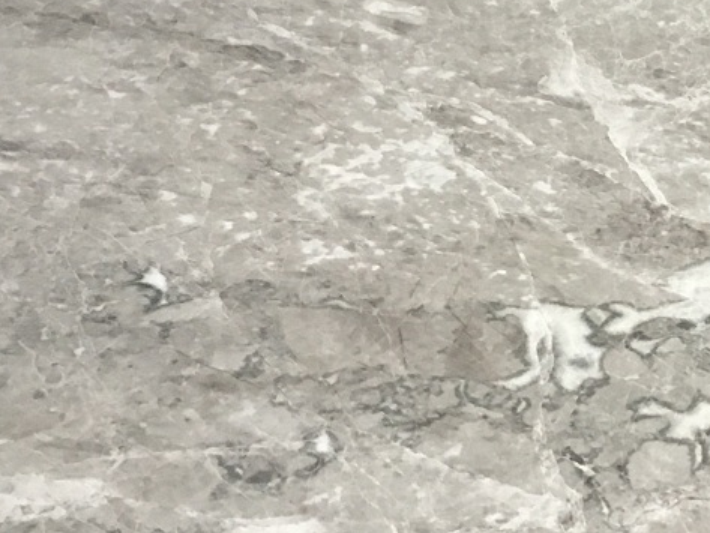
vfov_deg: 16.0
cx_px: 898
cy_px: 176
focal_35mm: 92
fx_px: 1887
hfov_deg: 19.8
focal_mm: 4.15
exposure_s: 1/33
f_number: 2.2
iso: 250
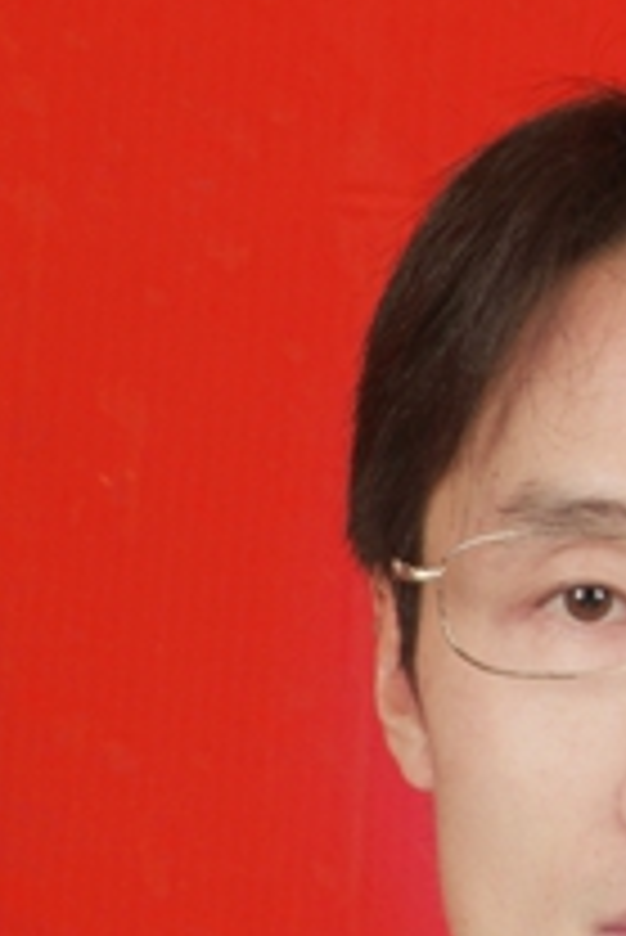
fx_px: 9738
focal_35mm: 374
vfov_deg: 5.5
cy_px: 925
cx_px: 781
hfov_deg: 3.7
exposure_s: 1/90
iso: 100
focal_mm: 90
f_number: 13
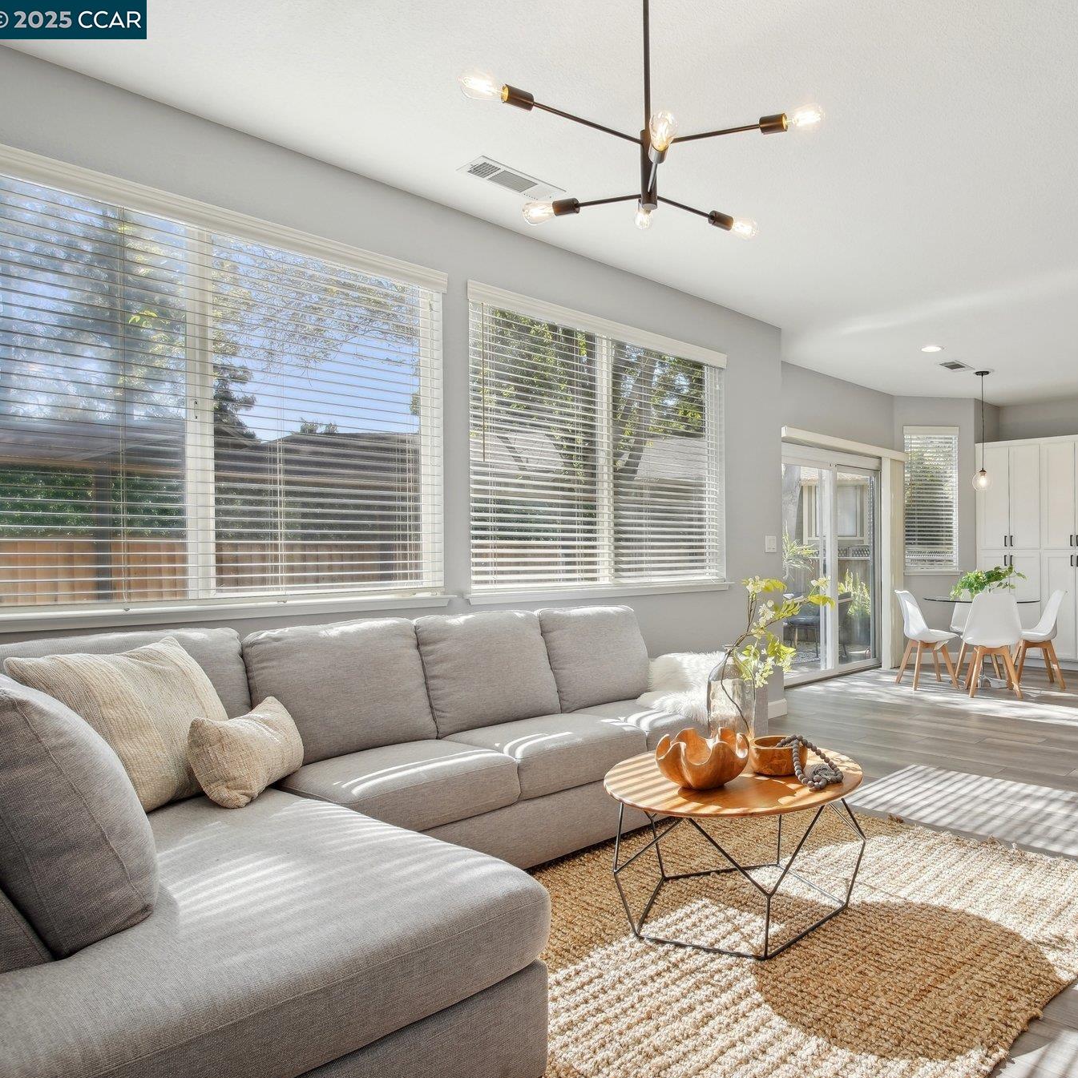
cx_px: 807
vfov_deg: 69.6
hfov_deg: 65.4
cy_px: 546
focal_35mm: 22
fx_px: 775
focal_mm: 17
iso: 400
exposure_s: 1/90
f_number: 8
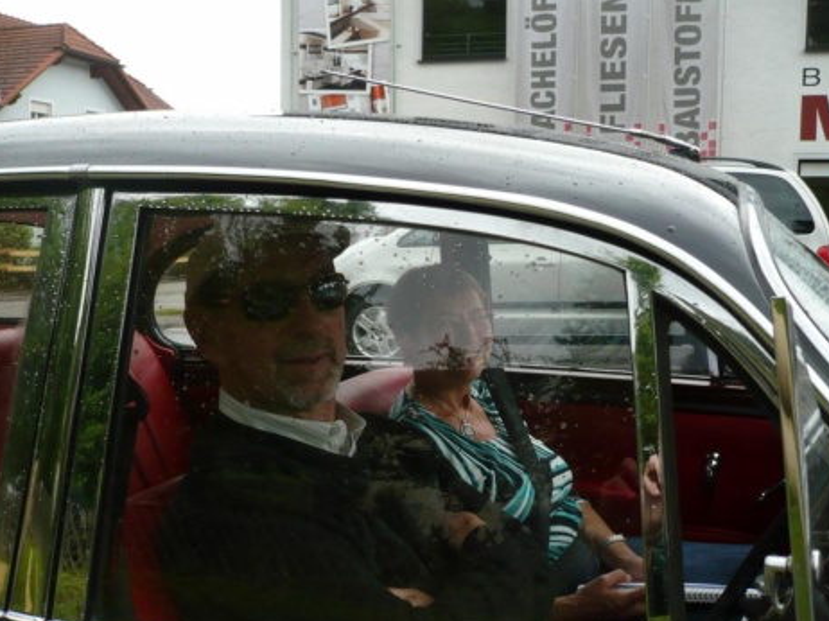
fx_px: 934
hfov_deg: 47.9
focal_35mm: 39
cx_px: 409
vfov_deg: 36.8
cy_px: 335
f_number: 2.9
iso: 100
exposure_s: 1/320
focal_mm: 6
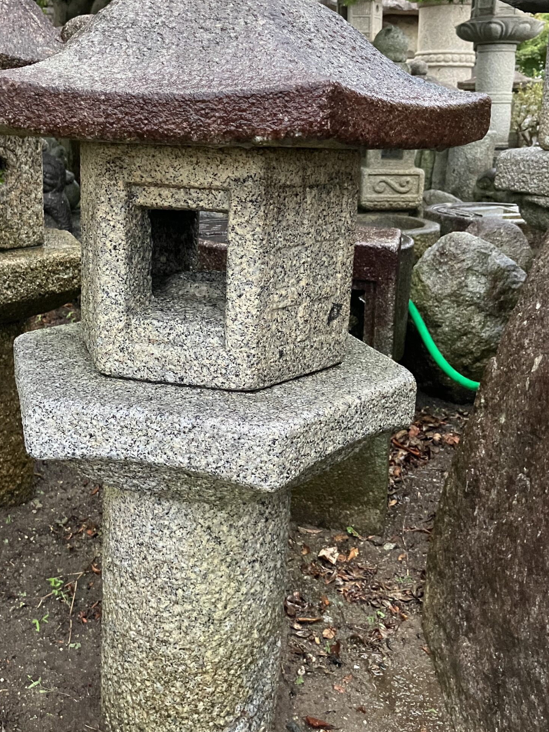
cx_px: 215
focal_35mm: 37
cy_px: 286
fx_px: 782
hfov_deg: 38.5
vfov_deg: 49.8
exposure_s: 1/50
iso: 320
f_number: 1.8
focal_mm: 3.99
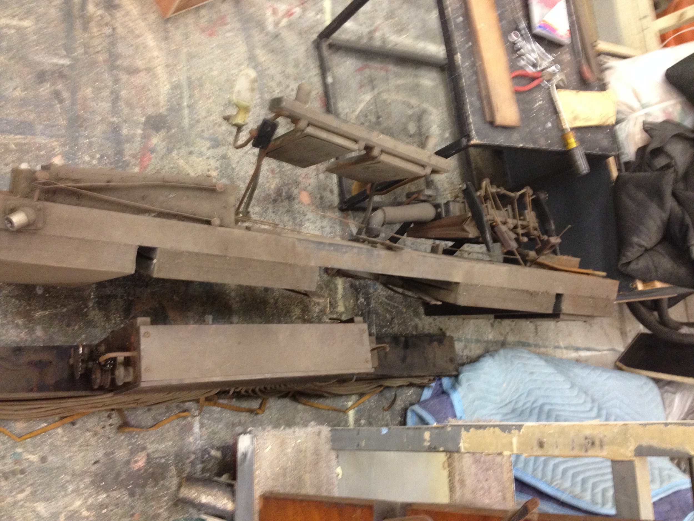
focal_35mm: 35
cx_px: 347
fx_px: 702
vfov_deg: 40.7
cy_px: 260
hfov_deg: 52.6
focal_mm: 4.28
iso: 250
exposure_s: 1/20
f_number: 2.4
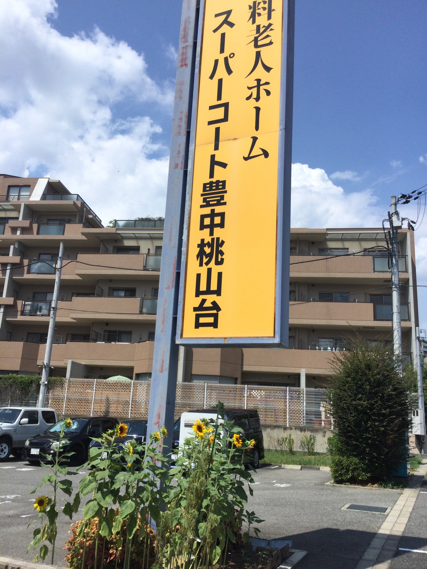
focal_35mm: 31
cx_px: 214
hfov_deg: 45.4
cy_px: 284
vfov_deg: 58.4
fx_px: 510
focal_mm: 3.3
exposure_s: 1/1773
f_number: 2.4
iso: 25
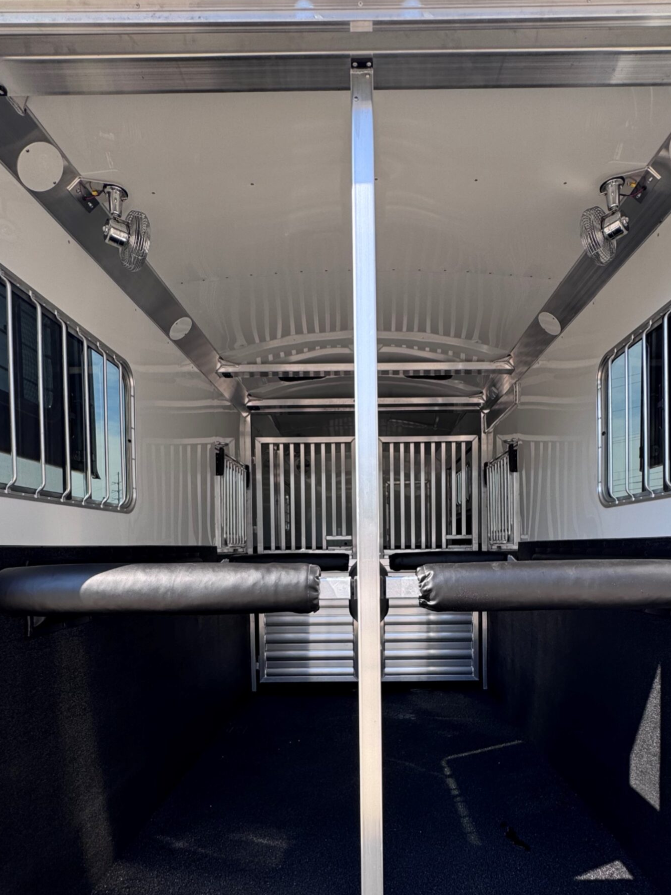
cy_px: 563
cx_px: 364
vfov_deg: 80.1
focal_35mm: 20
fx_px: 517
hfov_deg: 65.9
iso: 40
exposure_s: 1/331
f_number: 2.2
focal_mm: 2.22
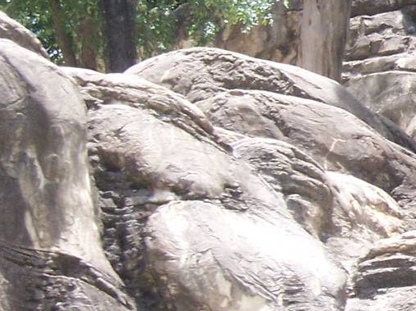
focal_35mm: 231
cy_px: 116
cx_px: 631
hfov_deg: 8.4
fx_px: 2775
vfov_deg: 6.4
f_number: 4.8
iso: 140
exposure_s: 1/250
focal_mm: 12.1
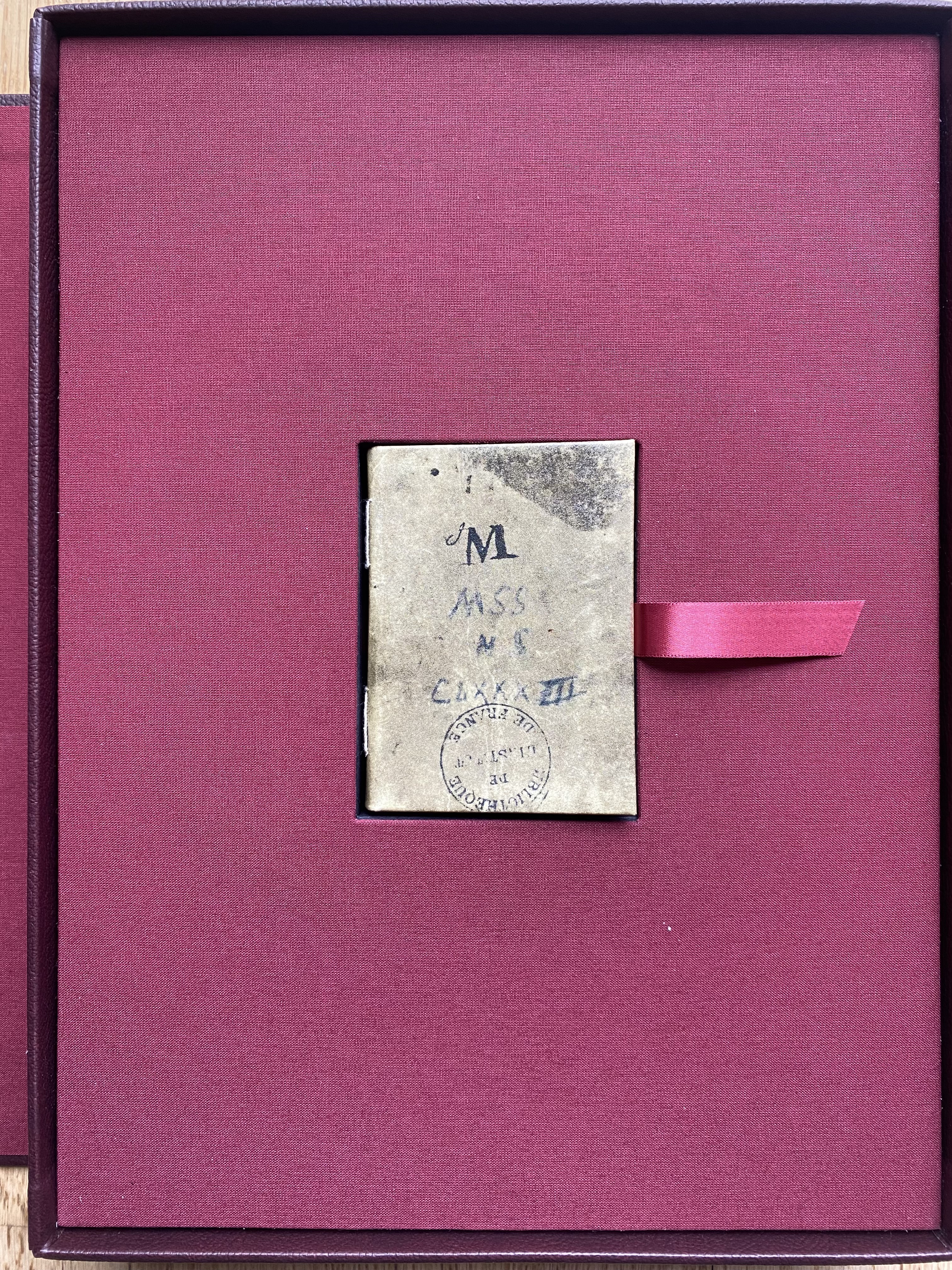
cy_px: 635
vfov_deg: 67.3
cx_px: 476
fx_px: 953
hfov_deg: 53.1
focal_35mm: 26
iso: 125
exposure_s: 1/84
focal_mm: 4.25
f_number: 1.8
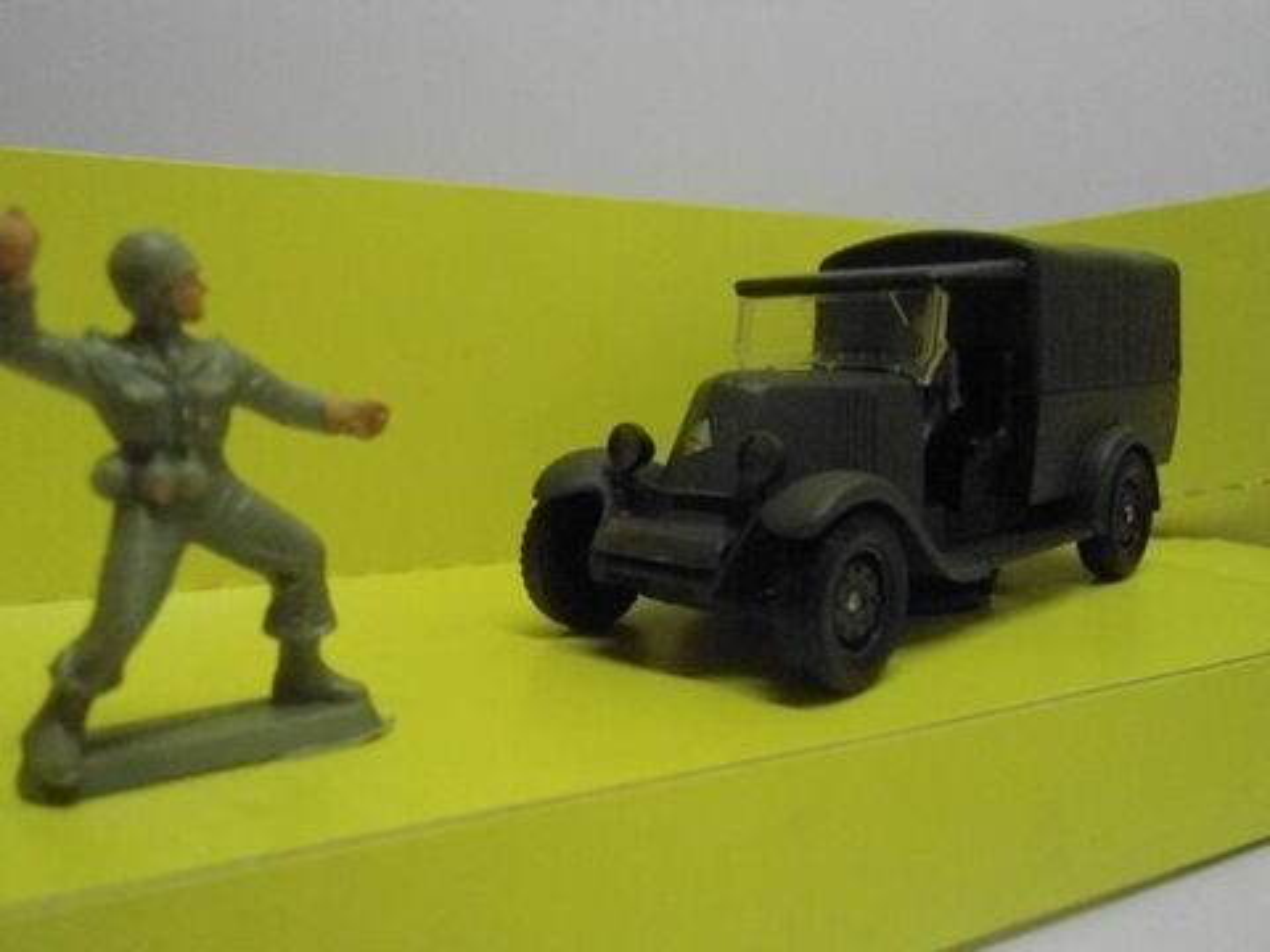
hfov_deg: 58.4
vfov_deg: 45.4
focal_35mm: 31
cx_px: 635
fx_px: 1137
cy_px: 476
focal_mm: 5.6
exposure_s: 1/160
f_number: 3
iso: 800
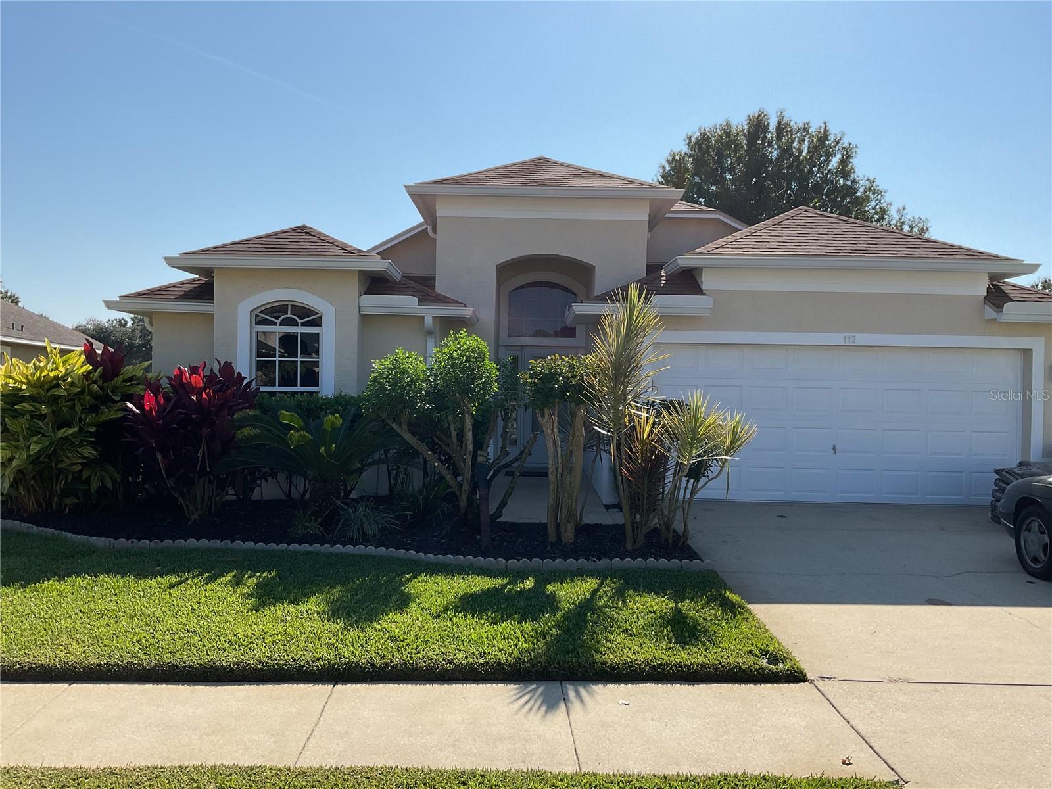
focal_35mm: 29
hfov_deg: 61.7
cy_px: 394
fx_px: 881
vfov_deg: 48.2
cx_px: 526
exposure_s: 1/2801
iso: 16
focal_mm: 3
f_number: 1.8
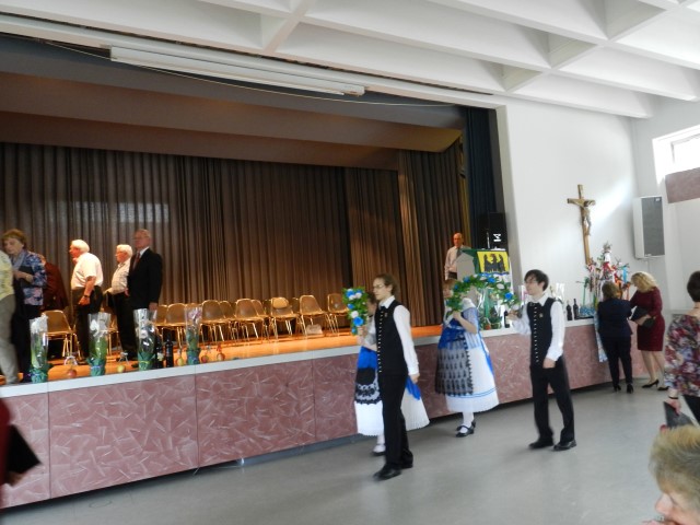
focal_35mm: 25
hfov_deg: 69.4
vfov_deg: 54.9
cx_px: 350
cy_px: 262
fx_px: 506
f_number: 3.5
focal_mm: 4.5
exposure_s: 1/30
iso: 500
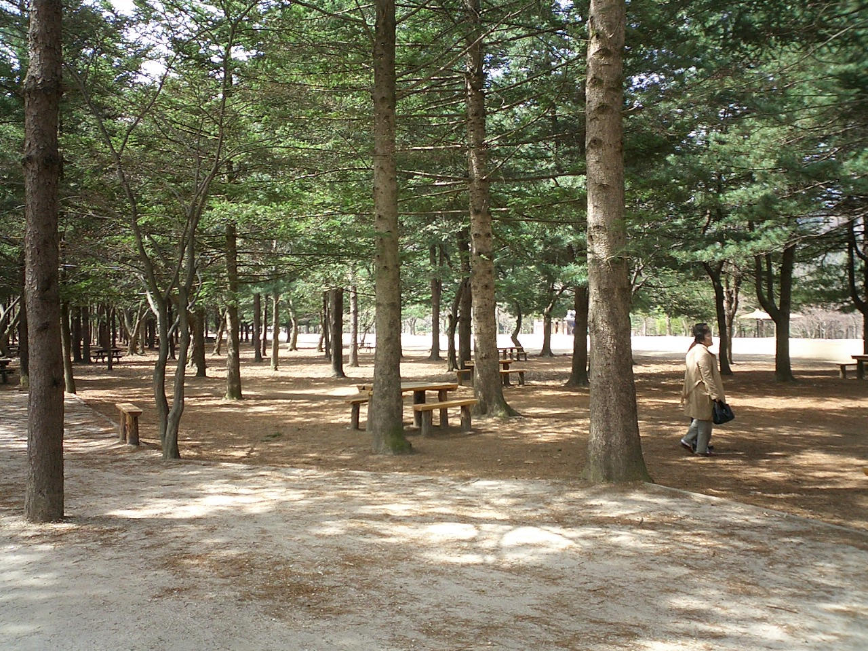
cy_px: 326
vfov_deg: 38.7
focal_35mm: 37
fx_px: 928
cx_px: 434
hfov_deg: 50.1
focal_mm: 5.6
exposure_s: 1/125
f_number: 3.5
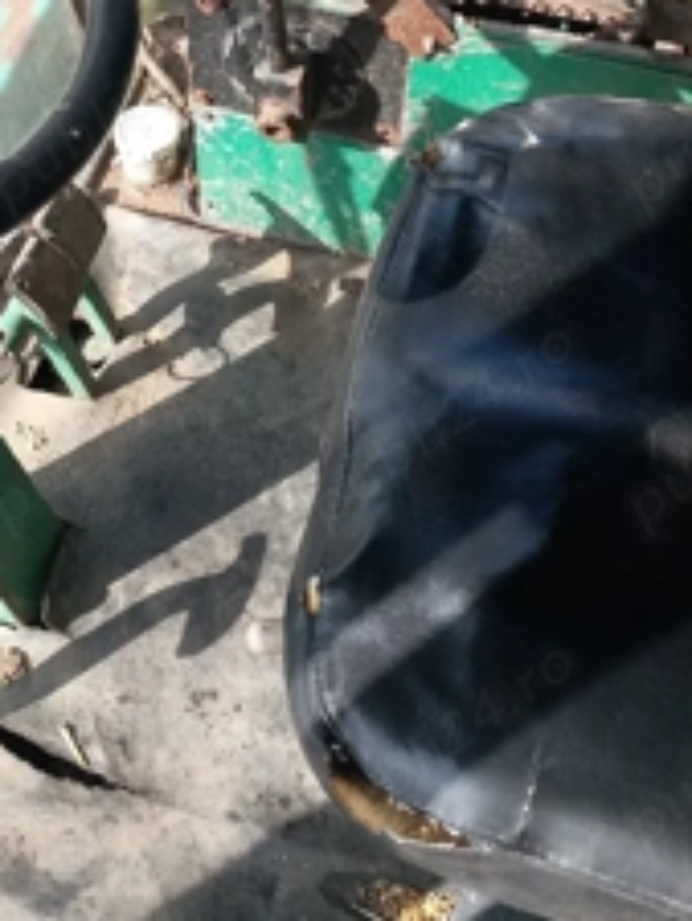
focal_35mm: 48
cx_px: 205
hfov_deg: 30.0
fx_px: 1278
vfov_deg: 37.9
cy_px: 156
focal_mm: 4
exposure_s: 1/141
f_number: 1.8
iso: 20
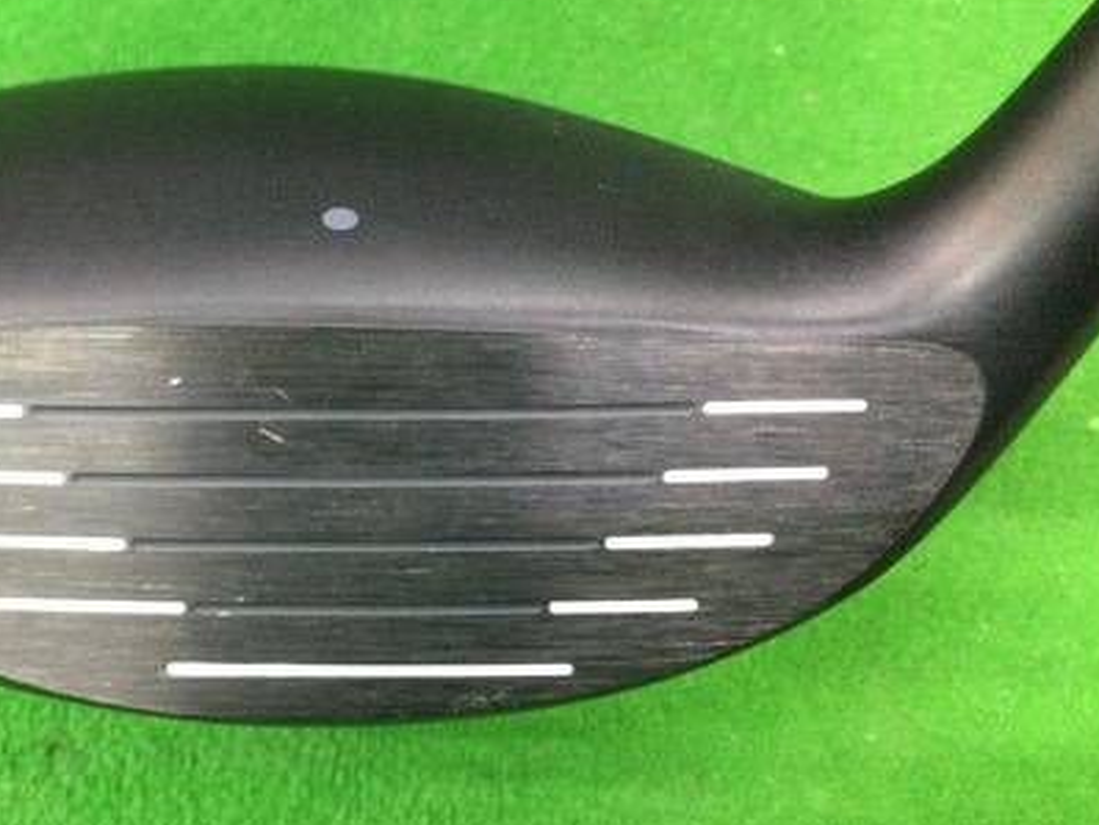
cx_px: 244
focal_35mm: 50
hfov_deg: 37.0
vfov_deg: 29.1
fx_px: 1588
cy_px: 399
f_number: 2.4
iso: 200
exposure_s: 1/20
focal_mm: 3.3
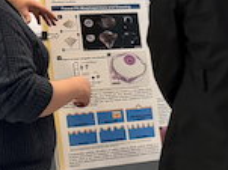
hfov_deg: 14.0
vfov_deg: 11.7
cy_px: 87
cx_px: 393
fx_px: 836
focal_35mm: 127
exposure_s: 1/60
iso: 800
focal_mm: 6.76
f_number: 1.78
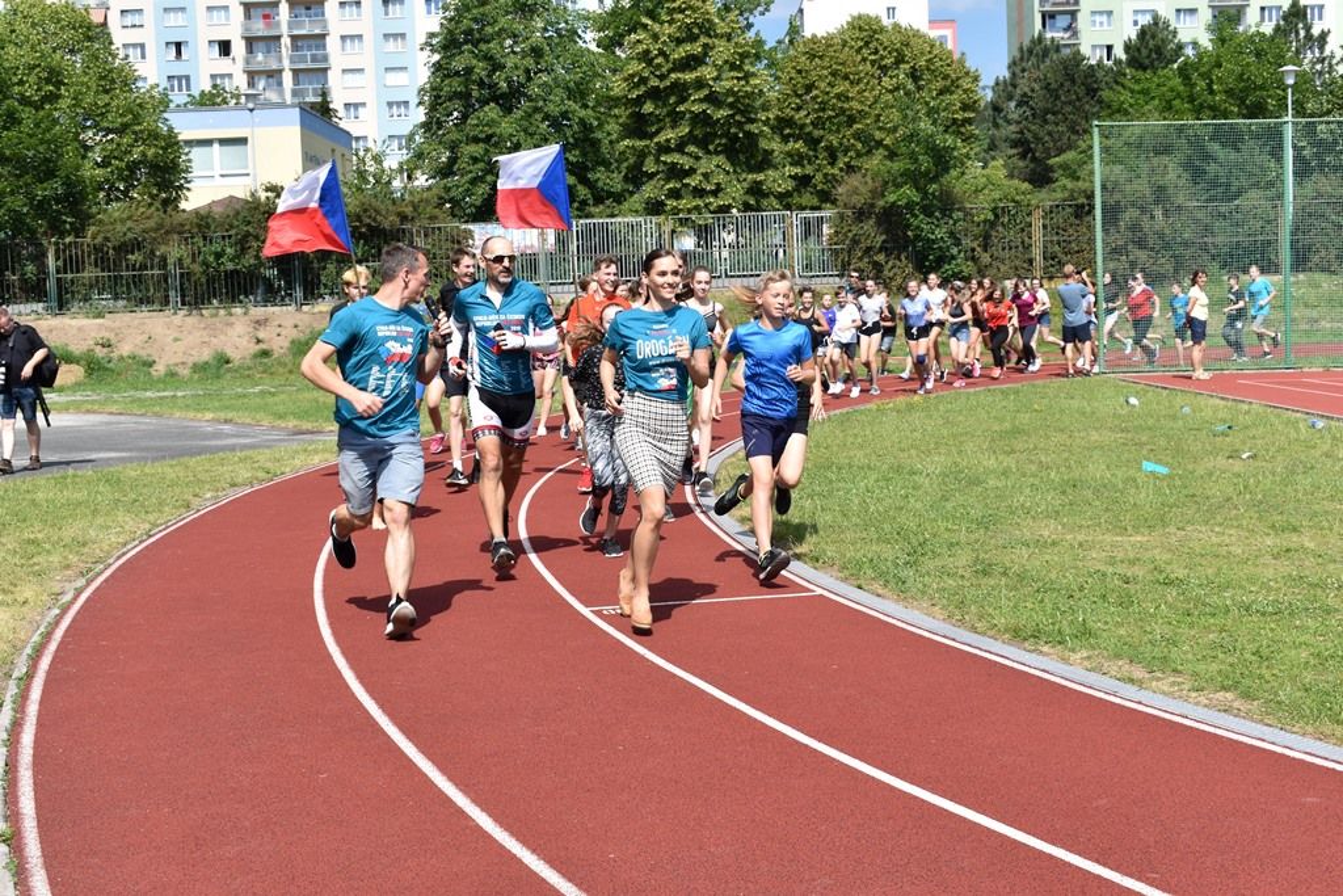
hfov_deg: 41.1
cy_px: 448
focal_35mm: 48
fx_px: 1791
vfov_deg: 28.1
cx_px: 672
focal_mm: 32
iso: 100
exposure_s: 1/250
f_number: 8
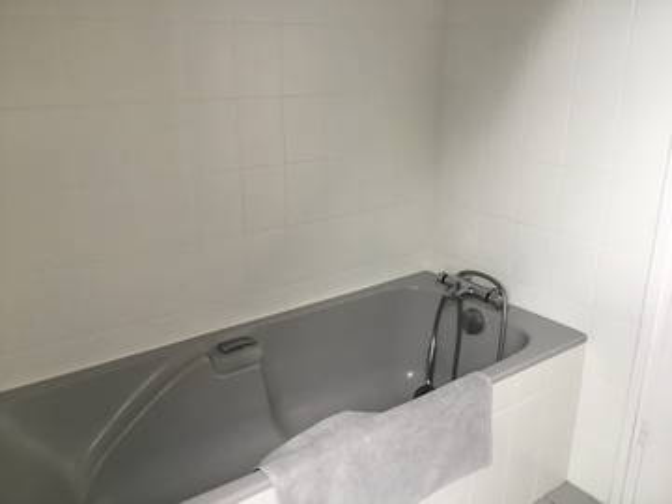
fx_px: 602
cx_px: 336
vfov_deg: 45.4
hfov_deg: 58.4
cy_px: 252
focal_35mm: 31
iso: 80
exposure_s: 1/33
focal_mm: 3.3
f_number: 2.4
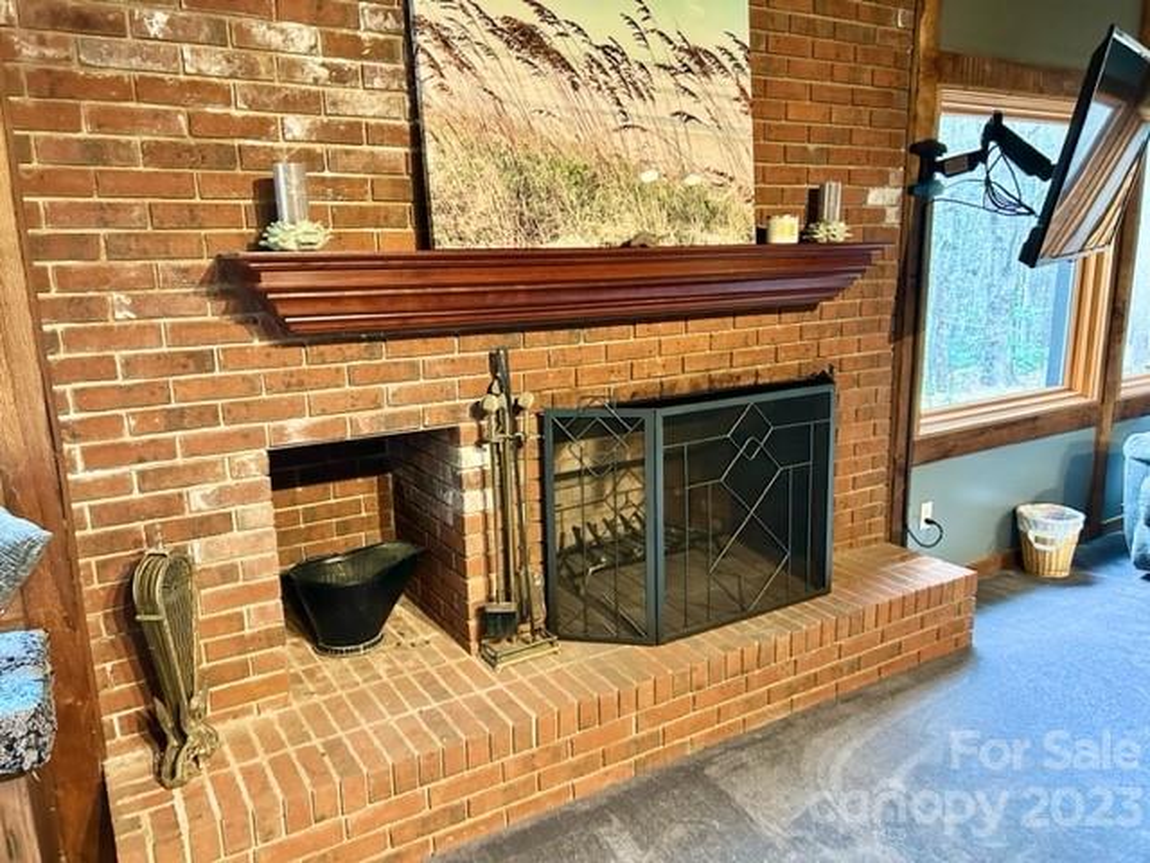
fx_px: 864
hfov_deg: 67.3
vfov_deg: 53.1
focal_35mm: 26
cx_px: 575
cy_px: 432
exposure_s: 1/30
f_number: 1.5
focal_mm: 5.7
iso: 640
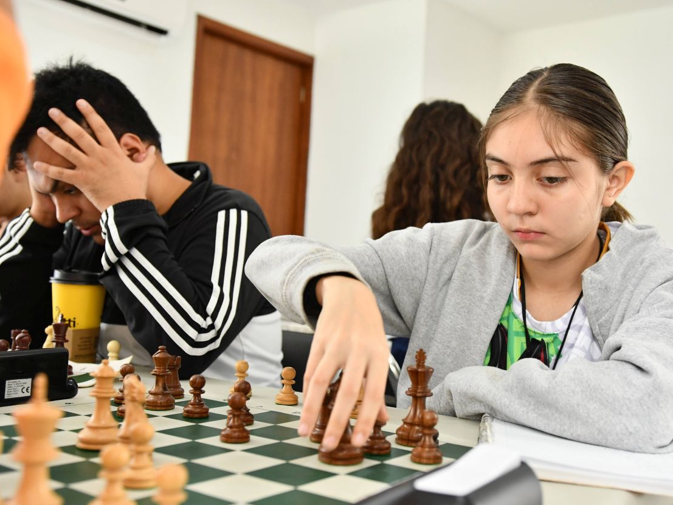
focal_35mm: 40
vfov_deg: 36.0
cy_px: 257
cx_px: 359
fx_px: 778
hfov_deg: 46.8
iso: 1600
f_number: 2.5
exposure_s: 1/200
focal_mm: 24
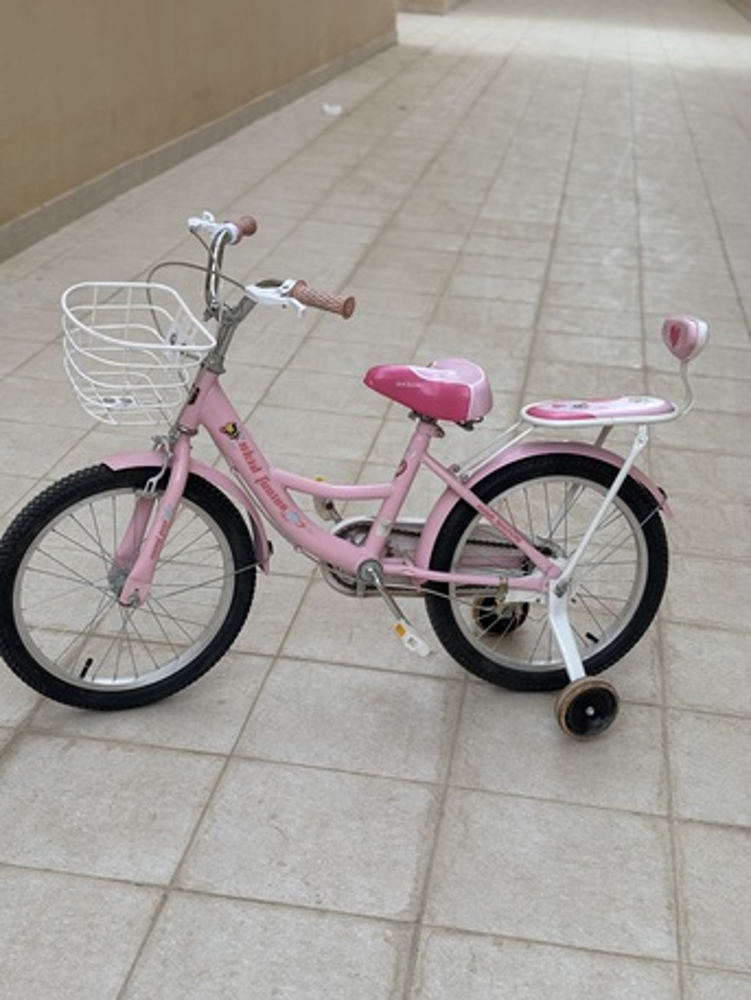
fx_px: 1503
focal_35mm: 52
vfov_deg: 36.8
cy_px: 500
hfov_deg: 28.0
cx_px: 376
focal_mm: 5.96
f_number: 1.6
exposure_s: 1/217
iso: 32
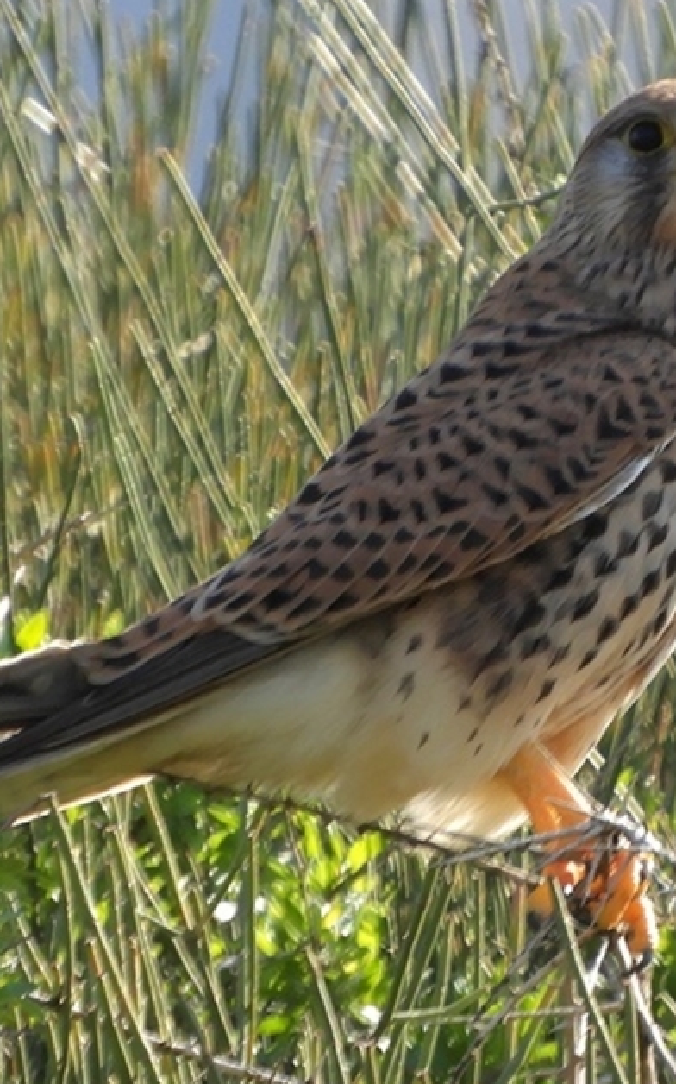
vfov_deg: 1.2
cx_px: 429
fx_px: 51131
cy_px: 503
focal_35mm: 1733
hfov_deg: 0.8
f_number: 5.6
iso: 125
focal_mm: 161.2
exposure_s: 1/250
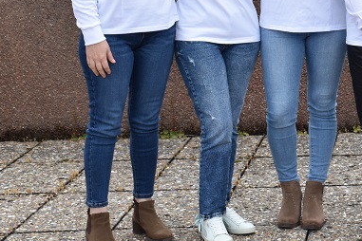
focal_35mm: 118
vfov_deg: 11.5
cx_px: 429
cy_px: 2
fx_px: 1186
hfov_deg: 16.6
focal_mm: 30
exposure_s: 1/250
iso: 250
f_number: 8
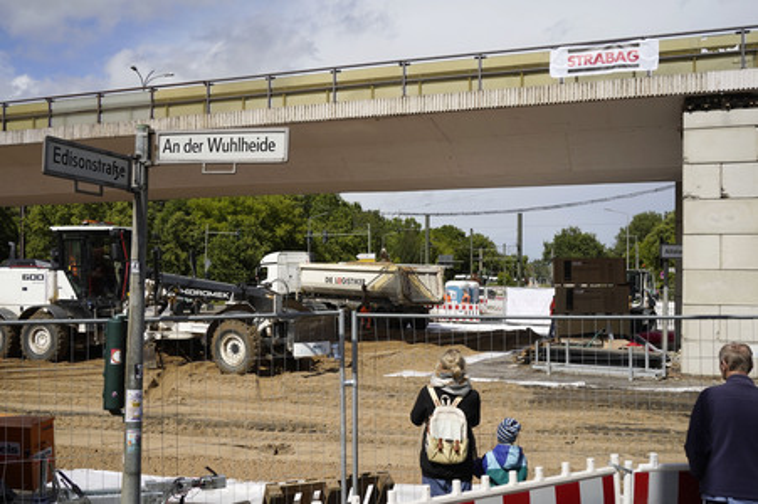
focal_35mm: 37
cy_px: 252
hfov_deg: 51.9
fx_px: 778
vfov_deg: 35.9
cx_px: 379
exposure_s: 1/1250
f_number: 9
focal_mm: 37
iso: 320
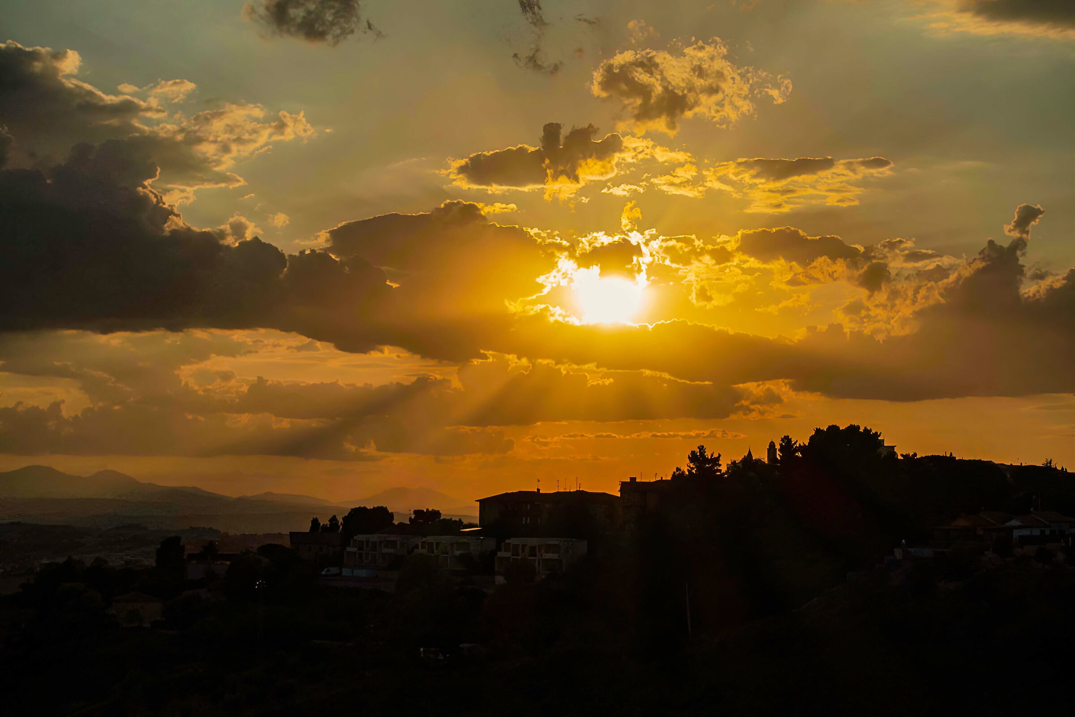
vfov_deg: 19.5
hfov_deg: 28.8
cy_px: 358
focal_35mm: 70
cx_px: 538
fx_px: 2090
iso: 250
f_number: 6.3
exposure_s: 1/500
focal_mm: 25.7
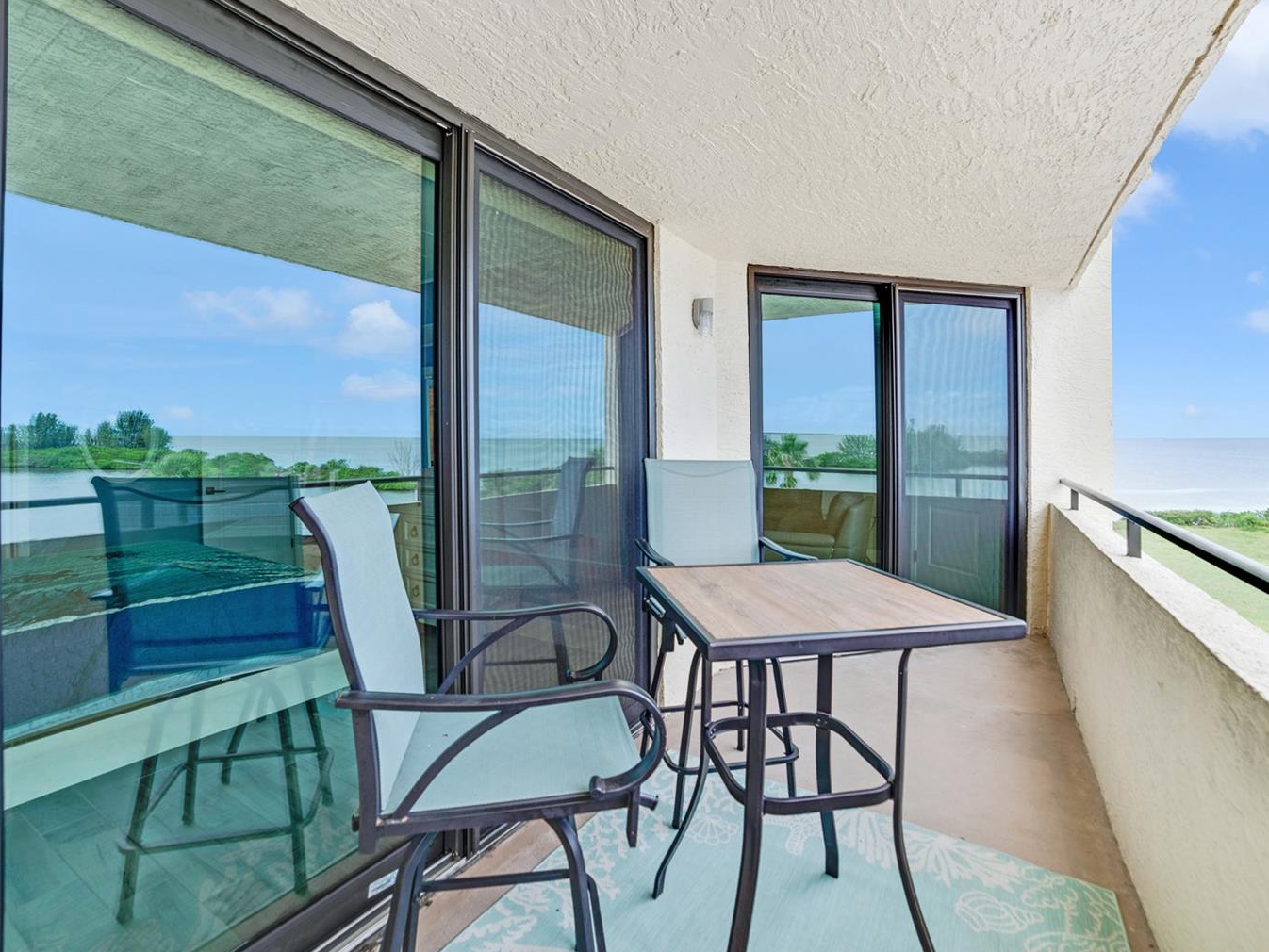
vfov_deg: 78.1
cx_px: 601
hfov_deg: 94.4
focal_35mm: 16
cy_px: 456
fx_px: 587
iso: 100
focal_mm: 14
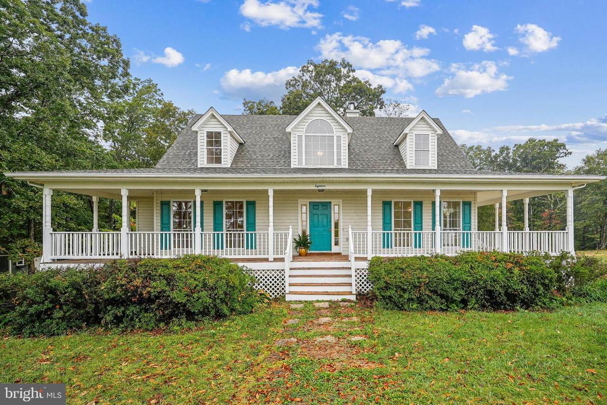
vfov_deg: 73.8
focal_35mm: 16
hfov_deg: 96.7
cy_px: 202
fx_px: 270
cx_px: 304
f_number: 4
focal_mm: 16
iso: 100
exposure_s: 1/60
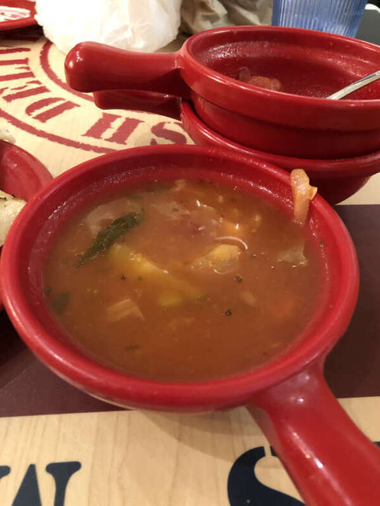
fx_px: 410
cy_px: 253
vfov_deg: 63.4
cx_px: 190
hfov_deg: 49.7
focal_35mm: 28
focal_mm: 4
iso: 80
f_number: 1.8
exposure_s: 1/5
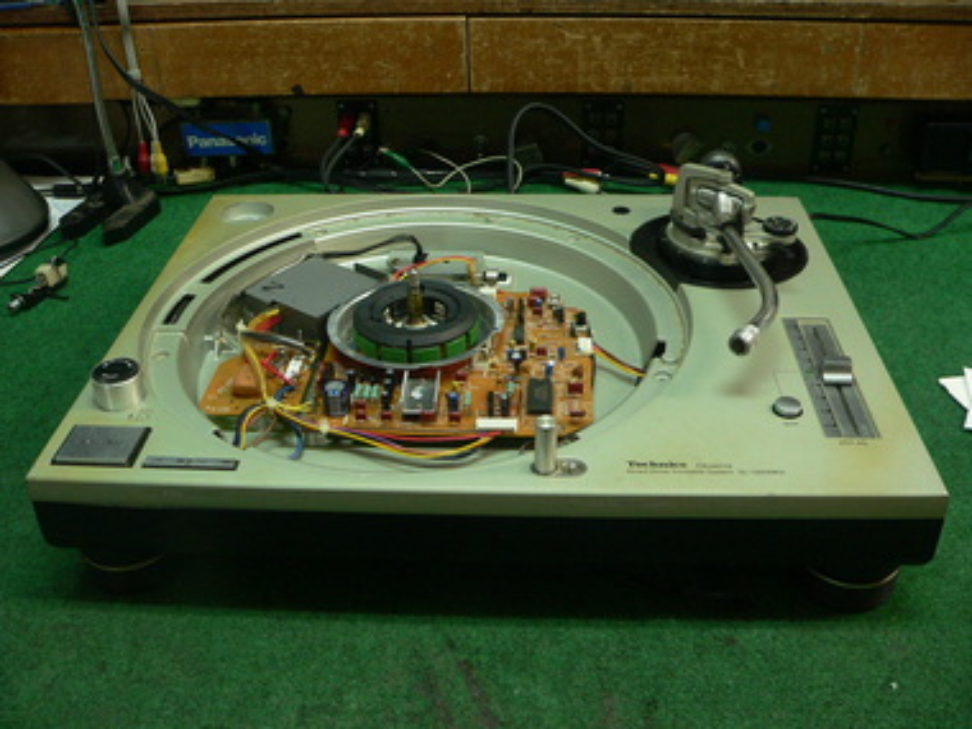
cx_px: 486
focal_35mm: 36
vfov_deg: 39.7
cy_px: 364
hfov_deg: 51.4
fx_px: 1011
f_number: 2.8
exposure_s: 1/20
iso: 200
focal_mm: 6
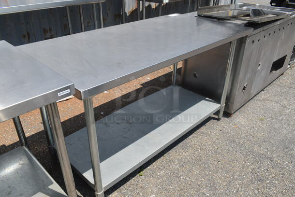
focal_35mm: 30
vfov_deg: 43.7
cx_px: 148
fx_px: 246
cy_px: 98
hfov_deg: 61.9
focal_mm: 20
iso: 100
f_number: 8
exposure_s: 1/250
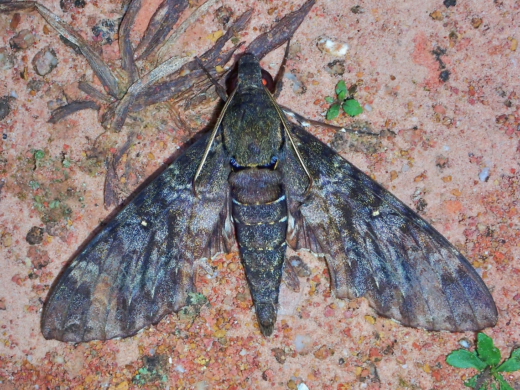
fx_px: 1502
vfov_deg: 14.8
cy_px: 195
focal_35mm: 100
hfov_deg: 19.6
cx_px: 260
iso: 200
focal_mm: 18
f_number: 6.3
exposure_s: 1/200
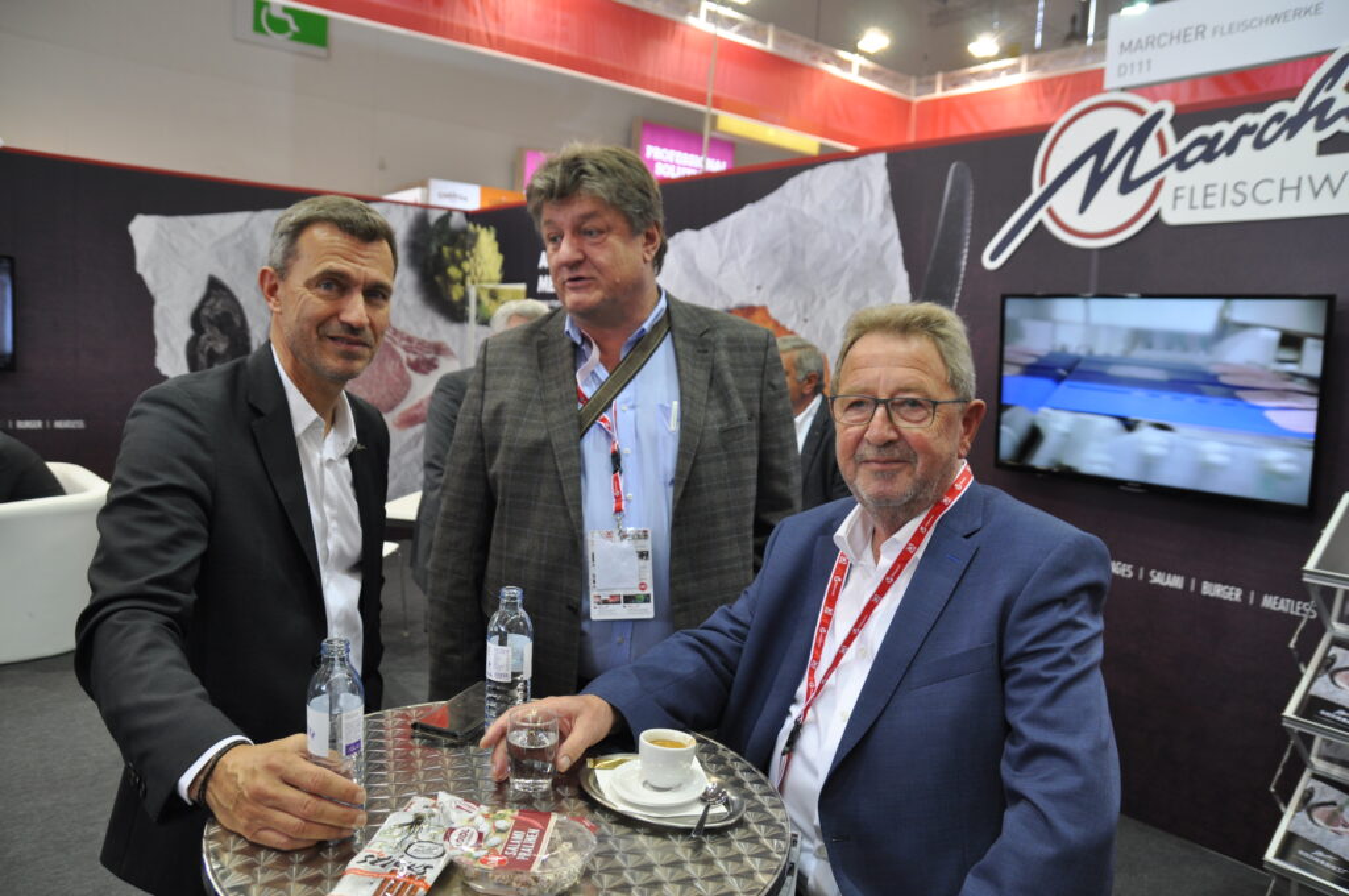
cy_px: 448
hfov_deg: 70.5
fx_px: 954
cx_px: 674
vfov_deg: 50.3
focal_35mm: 26
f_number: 4
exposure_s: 1/60
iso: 400
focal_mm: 17
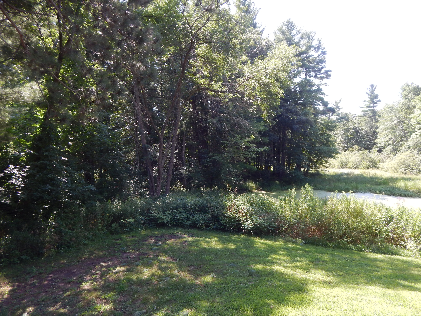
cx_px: 210
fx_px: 280
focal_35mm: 23
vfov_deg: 58.9
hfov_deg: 73.9
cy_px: 158
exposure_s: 1/200
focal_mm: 4
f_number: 3
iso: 125
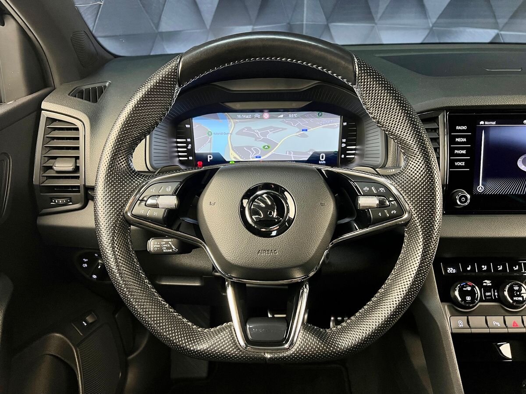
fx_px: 395
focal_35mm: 26
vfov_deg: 53.1
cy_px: 197
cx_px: 263
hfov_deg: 67.3
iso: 125
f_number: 1.5
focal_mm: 5.7
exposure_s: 1/84
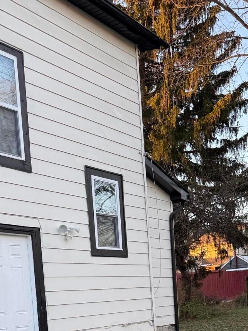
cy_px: 329
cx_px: 165
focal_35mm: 56
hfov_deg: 26.0
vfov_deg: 31.8
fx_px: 535
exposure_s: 1/282
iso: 100
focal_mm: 6.76
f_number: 1.78
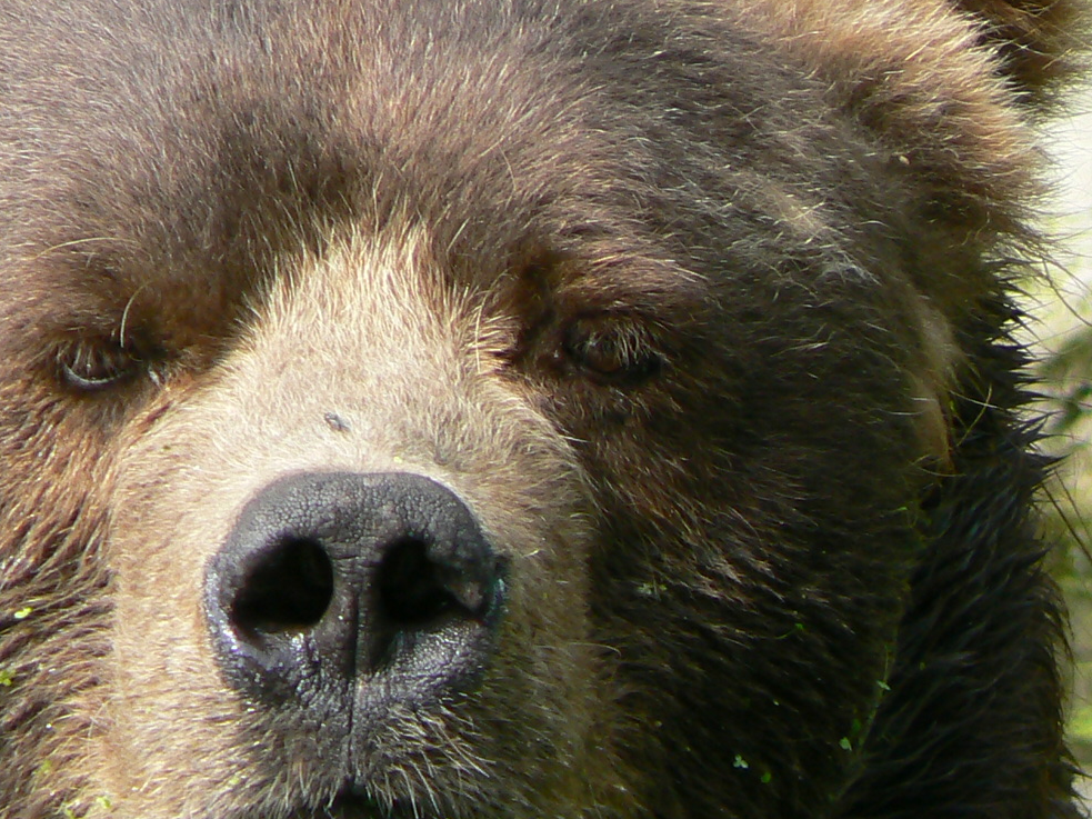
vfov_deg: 1.5
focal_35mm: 967
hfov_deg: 2.1
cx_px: 550
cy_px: 608
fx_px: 30501
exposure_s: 1/200
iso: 100
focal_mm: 72
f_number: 5.6
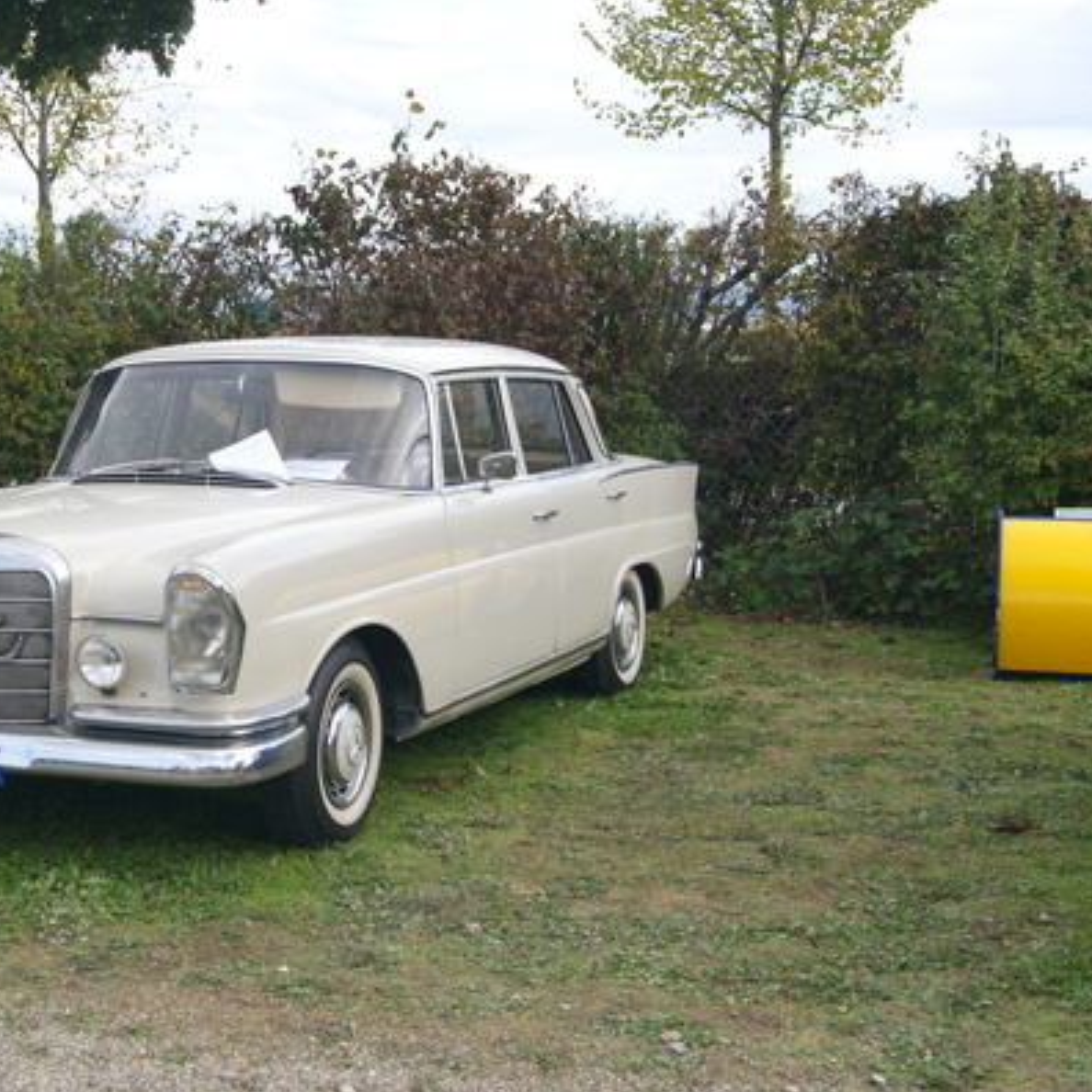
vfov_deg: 31.6
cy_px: 549
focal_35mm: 54
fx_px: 1927
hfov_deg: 31.3
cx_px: 341
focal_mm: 28
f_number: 9
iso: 100
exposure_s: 1/80
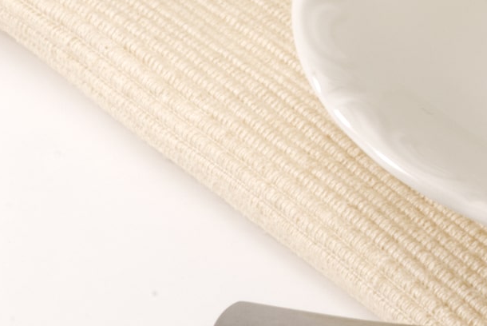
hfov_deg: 4.0
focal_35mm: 517
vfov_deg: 2.7
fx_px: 6996
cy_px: -53
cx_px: 794
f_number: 32
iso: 100
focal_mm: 105
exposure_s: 1/60
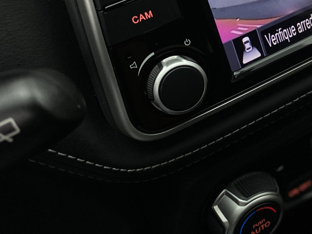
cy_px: 19
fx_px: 568
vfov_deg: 22.7
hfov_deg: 28.4
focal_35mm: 63
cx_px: 328
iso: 125
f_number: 1.8
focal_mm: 4.25
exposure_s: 1/60
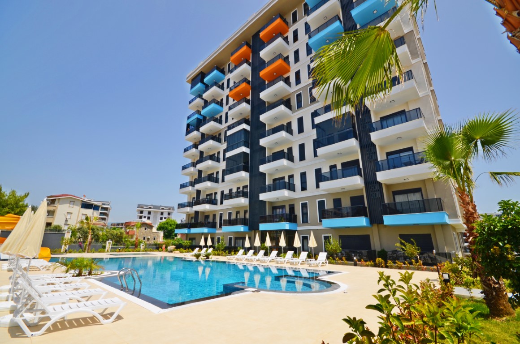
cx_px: 260
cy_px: 172
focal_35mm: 15
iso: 100
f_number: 10
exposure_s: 1/250
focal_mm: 10
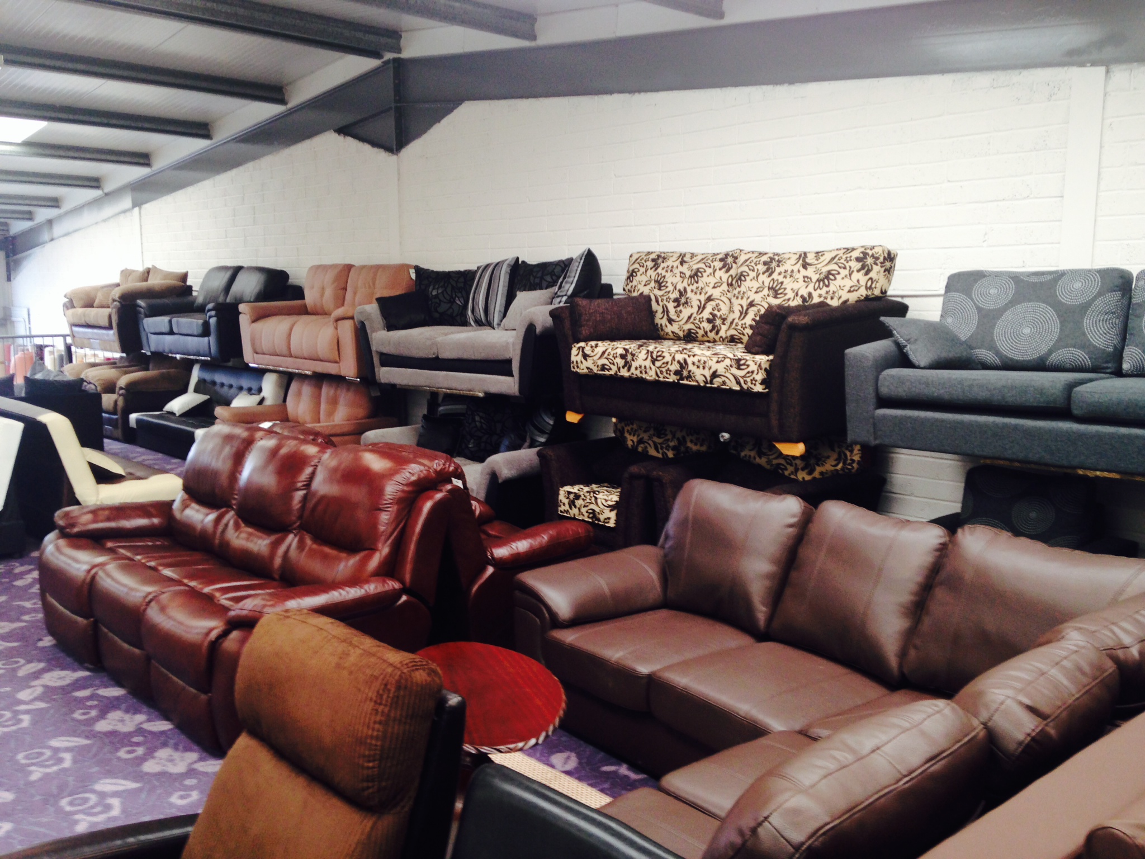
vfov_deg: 42.9
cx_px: 572
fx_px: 1092
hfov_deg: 55.4
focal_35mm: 33
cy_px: 430
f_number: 2.4
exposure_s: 1/40
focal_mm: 4.12
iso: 50
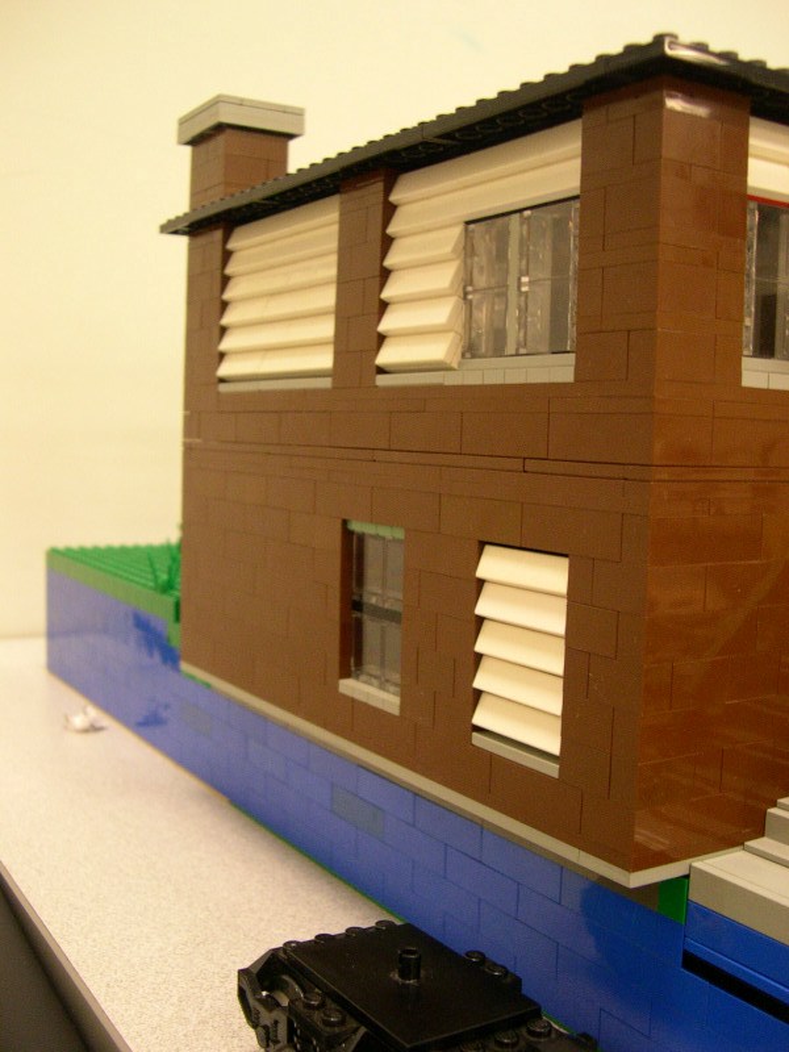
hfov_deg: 37.7
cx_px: 394
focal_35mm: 38
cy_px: 526
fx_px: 1155
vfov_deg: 49.0
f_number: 2.8
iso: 400
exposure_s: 1/23
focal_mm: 8
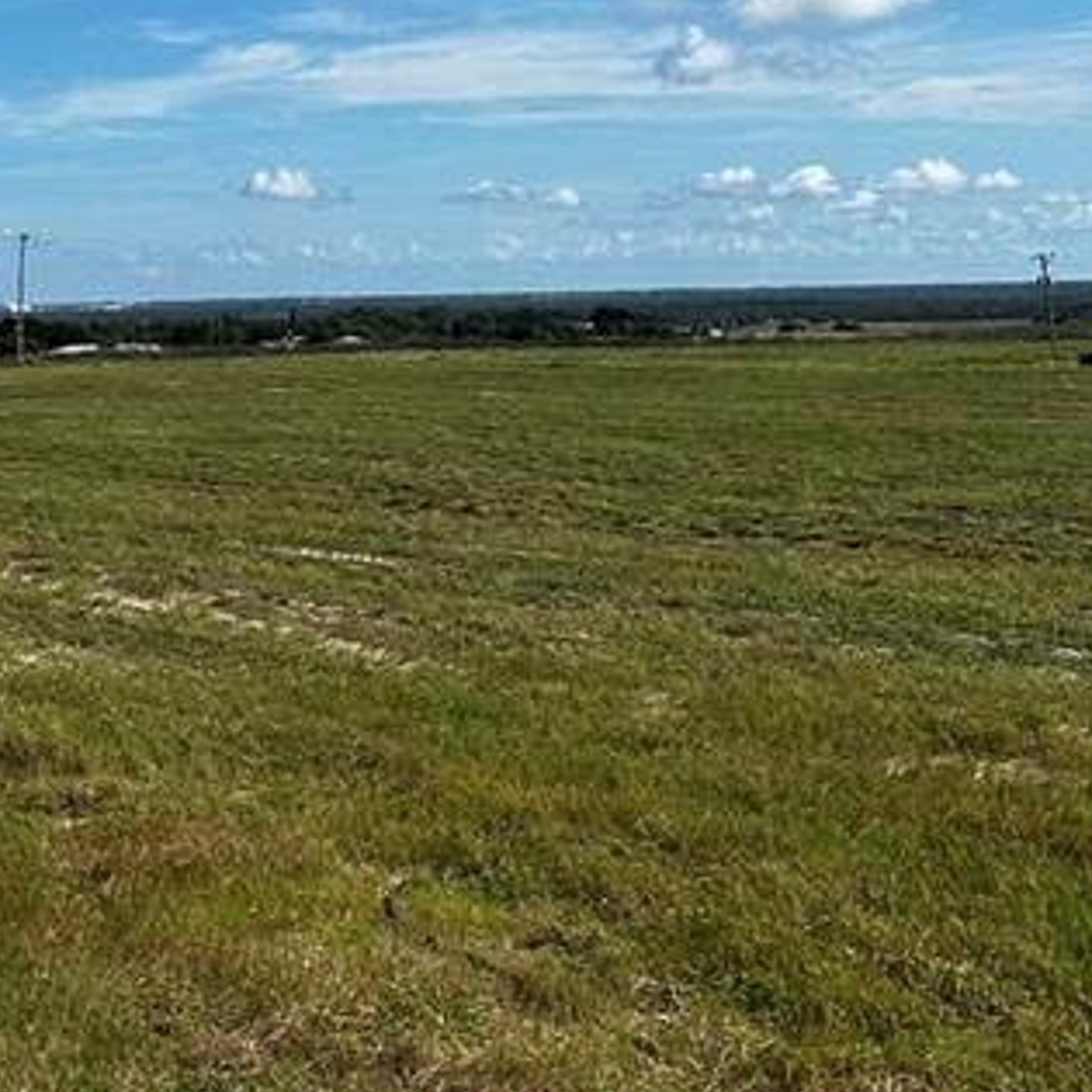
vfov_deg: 24.6
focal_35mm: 69
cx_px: -31
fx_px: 2463
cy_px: 201
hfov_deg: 23.8
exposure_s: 1/6623
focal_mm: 6.86
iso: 80
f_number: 1.78
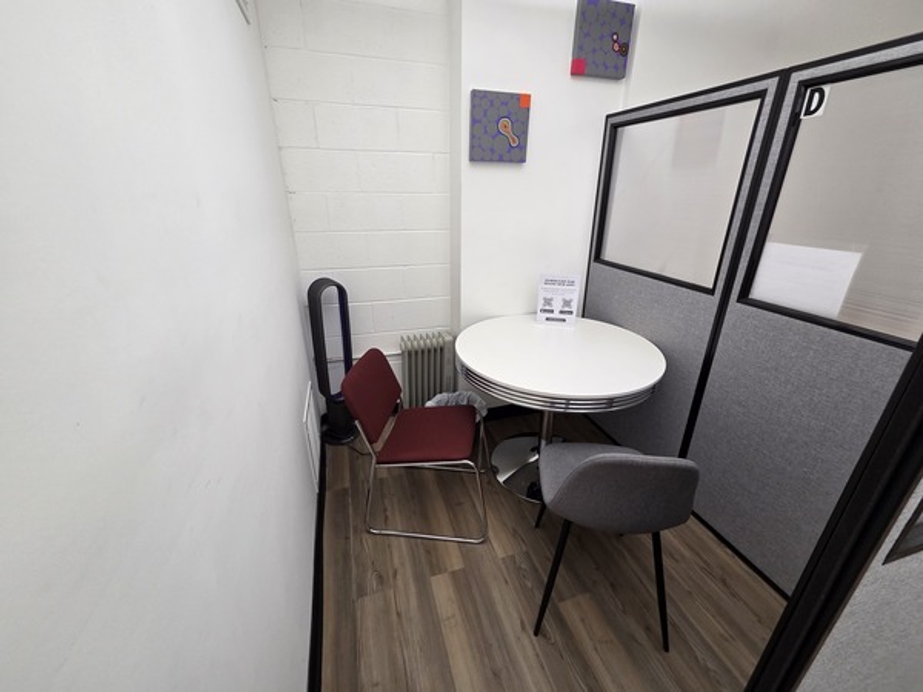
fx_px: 347
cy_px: 346
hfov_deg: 106.2
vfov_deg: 89.9
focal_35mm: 13
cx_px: 462
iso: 200
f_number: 2.2
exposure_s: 1/120
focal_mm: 2.2
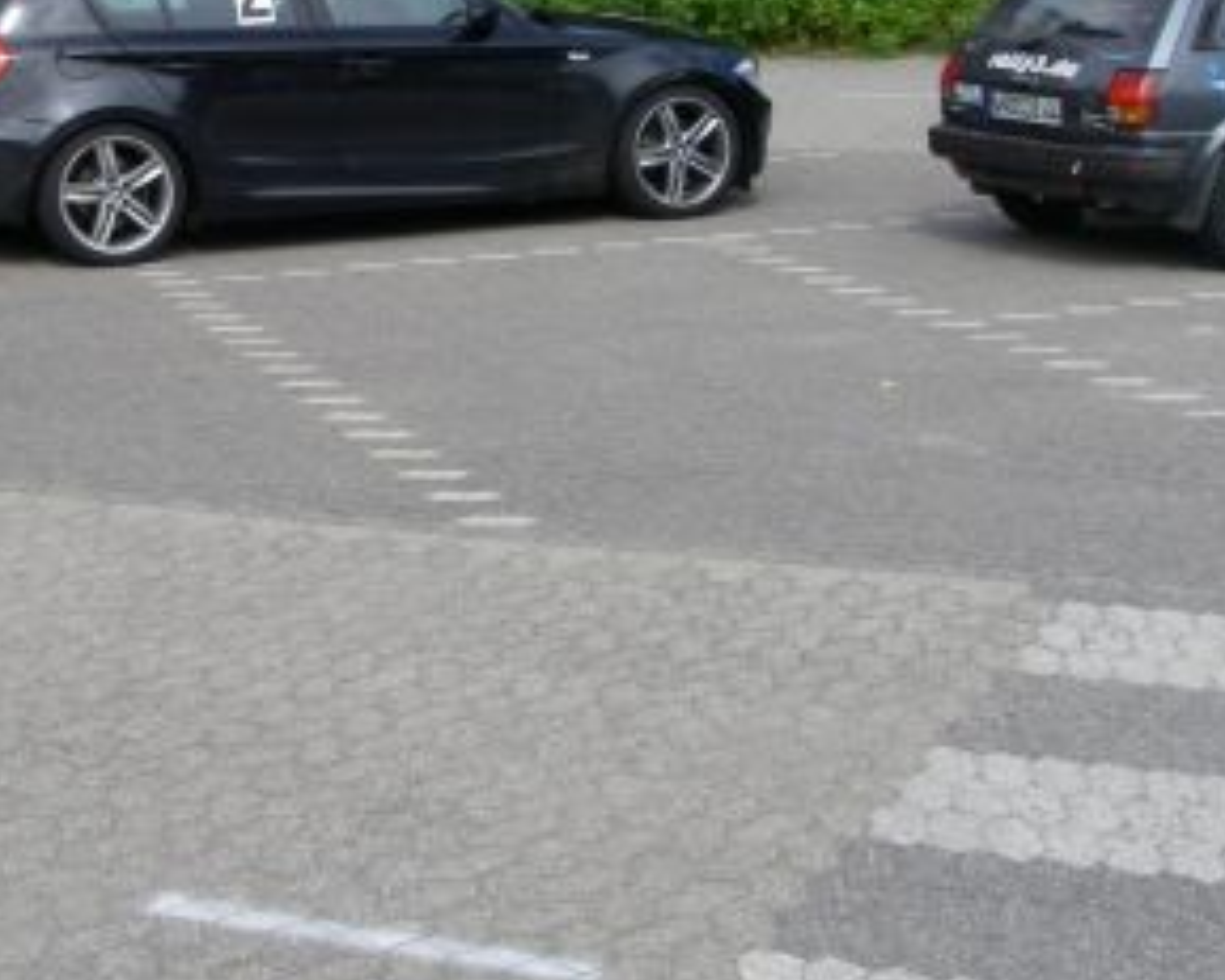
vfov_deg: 19.6
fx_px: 2791
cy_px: 110
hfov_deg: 24.4
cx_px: 280
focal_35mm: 77
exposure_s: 1/160
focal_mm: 6.3
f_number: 6.6
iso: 64
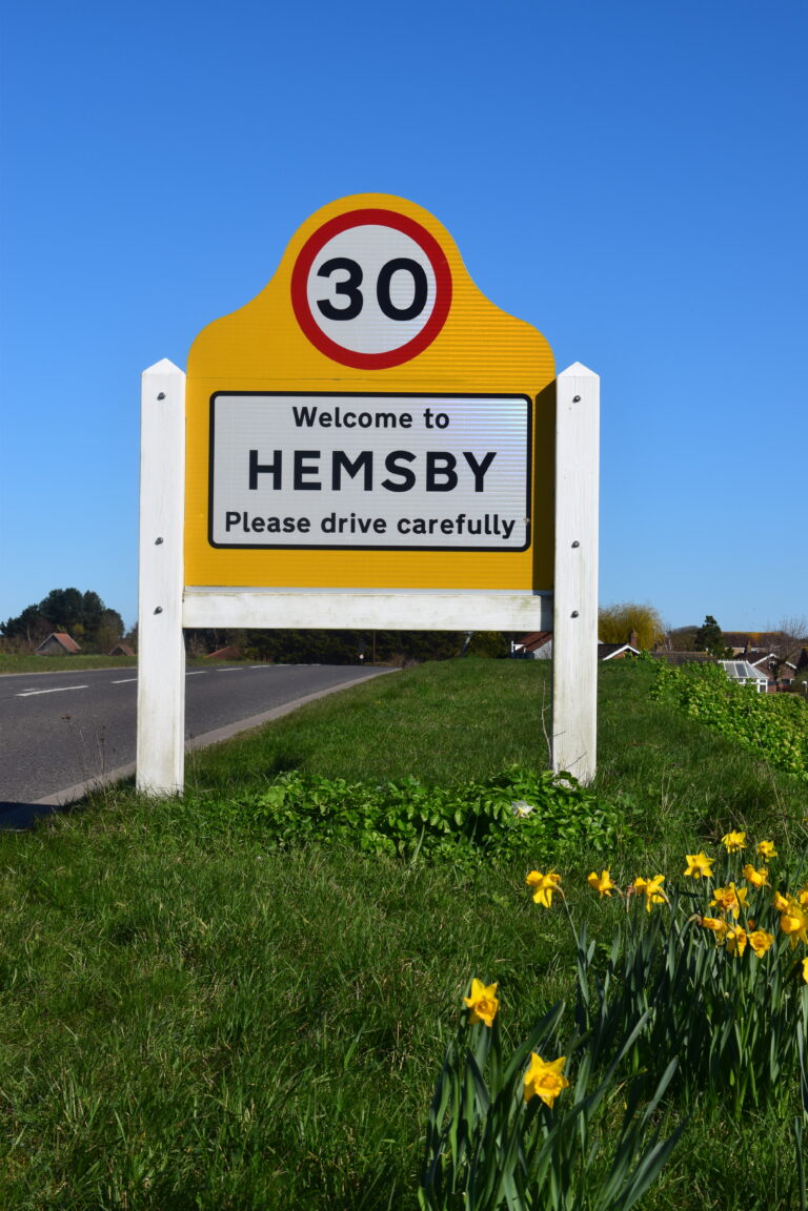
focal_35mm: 51
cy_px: 606
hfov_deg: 26.5
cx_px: 404
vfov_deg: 38.9
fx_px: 1717
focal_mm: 34
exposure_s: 1/500
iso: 200
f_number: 11
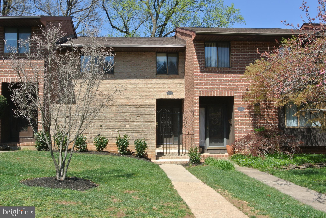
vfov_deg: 34.3
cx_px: 163
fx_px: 354
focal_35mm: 39
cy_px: 109
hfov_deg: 49.5
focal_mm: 14.5
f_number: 13
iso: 100
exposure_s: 1/60
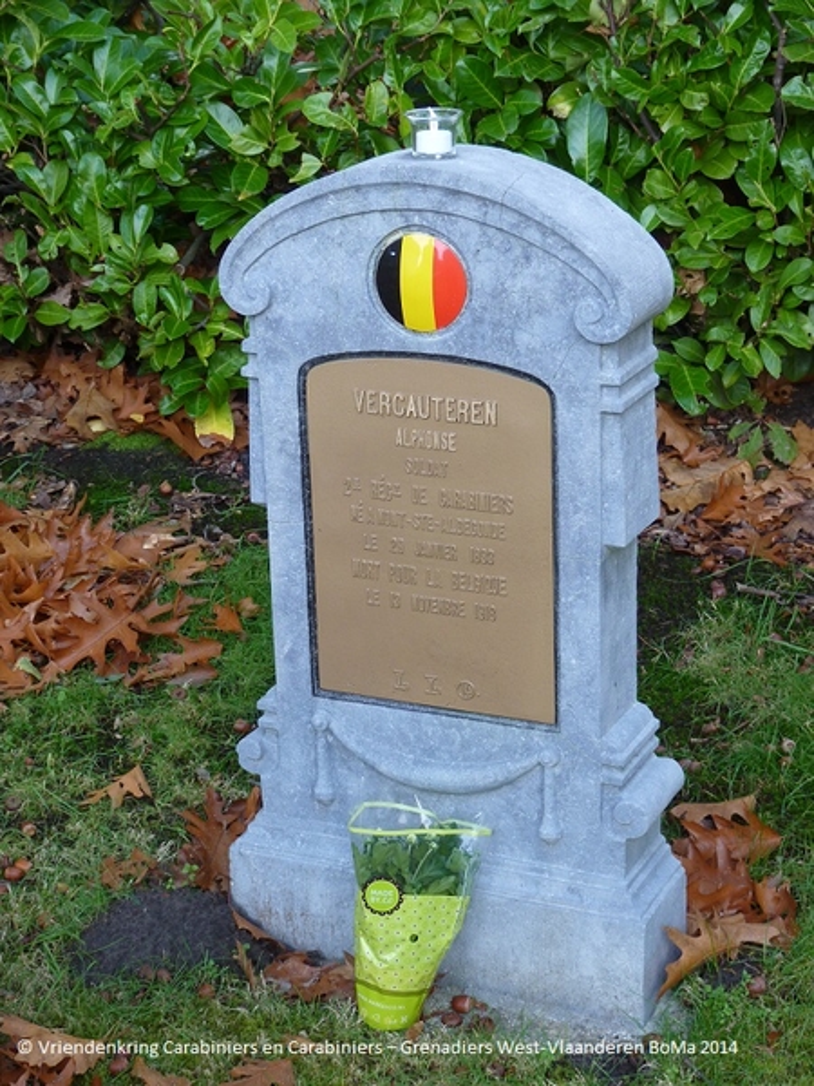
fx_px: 2352
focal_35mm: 75
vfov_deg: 26.0
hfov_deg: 19.6
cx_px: 407
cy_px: 543
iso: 125
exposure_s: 1/40
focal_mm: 13.3
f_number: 3.4
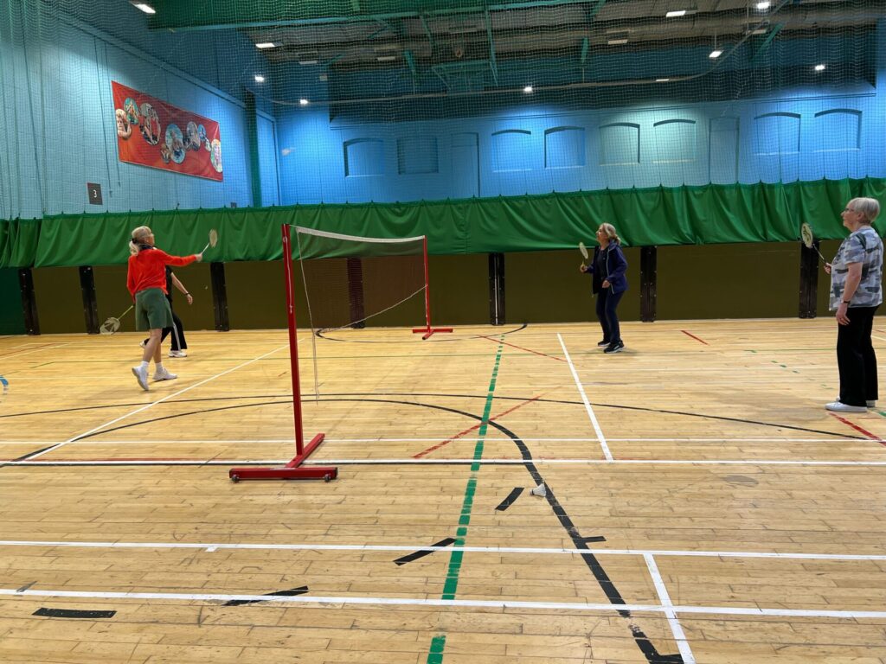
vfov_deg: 53.1
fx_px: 665
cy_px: 332
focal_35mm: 26
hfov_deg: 67.3
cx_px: 443
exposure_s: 1/100
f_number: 1.5
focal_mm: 5.7
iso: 125
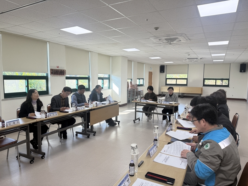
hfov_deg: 71.6
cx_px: 124
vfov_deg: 56.8
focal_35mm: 24
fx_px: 172
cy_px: 93
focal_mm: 6.76
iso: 125
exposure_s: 1/237
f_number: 1.78
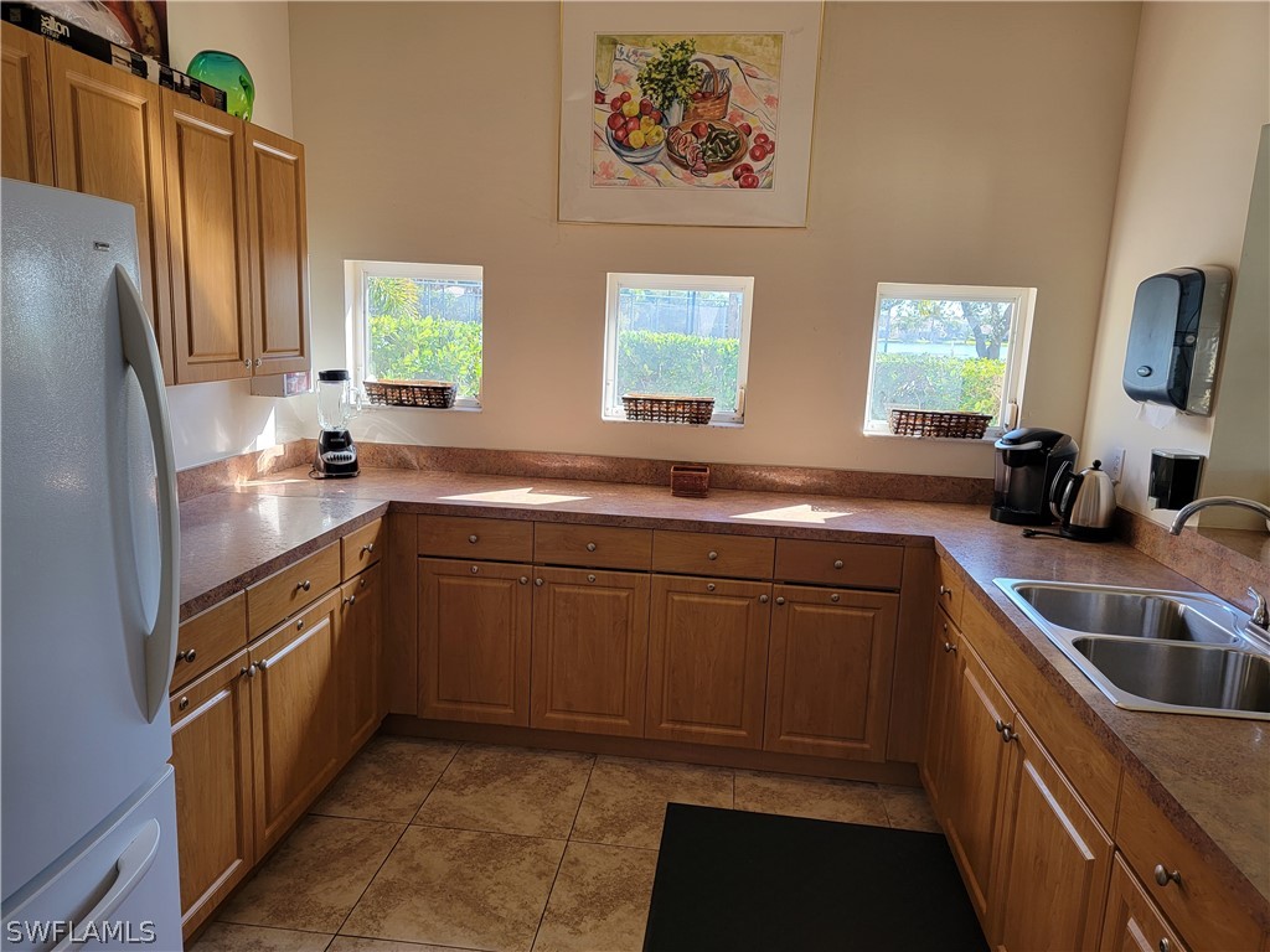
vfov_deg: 56.8
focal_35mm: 24
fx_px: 881
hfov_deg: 71.6
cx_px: 635
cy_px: 476
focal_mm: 6.7
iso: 125
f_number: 1.8
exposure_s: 1/120
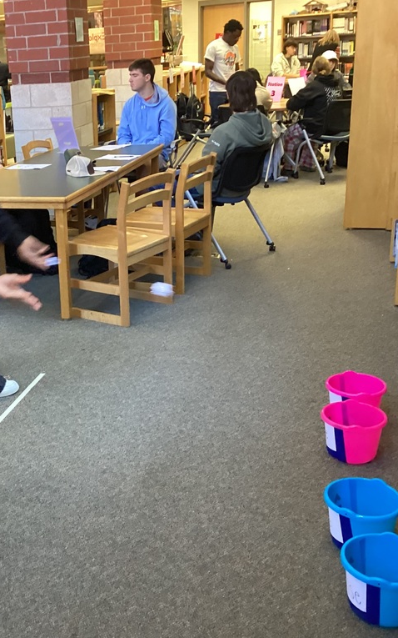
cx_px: 65
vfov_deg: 45.3
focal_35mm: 44
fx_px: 764
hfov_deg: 28.4
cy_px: 319
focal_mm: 3.3
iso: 320
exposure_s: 1/60
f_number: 2.4
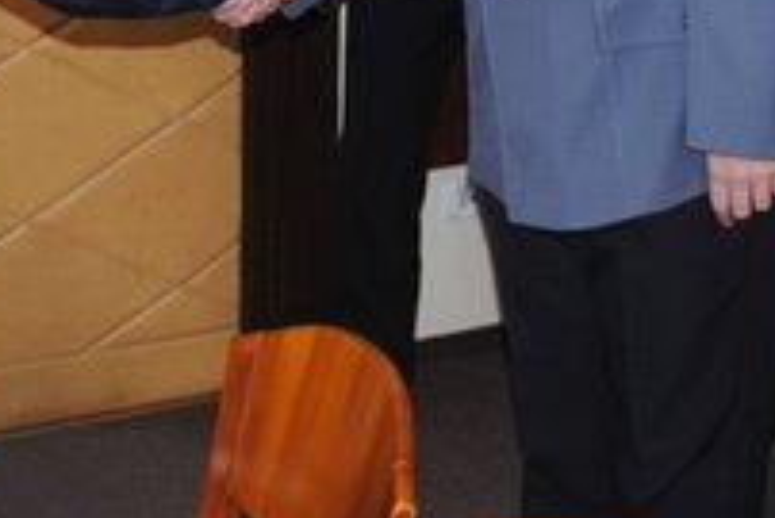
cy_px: -205
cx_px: 334
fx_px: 2284
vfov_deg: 12.4
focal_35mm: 106
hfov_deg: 19.3
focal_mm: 22
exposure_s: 1/60
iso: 200
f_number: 3.8
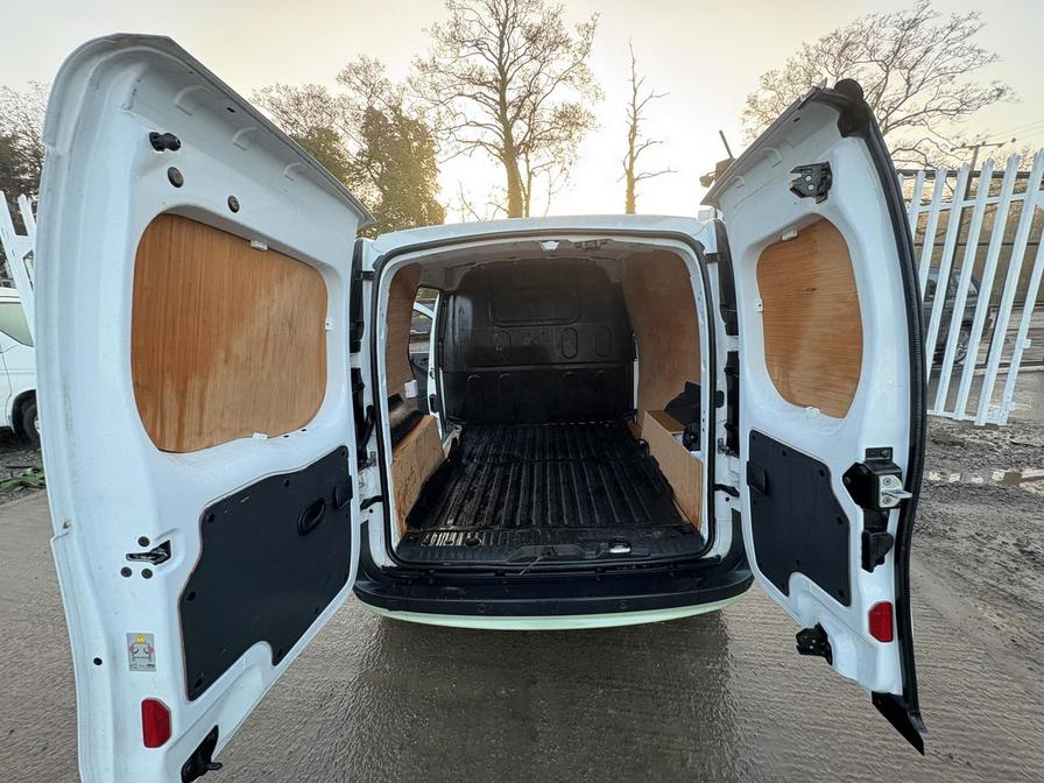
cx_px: 522
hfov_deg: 102.1
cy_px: 392
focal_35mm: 14
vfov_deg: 85.7
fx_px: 422
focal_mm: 2.22
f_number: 2.2
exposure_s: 1/99
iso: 160
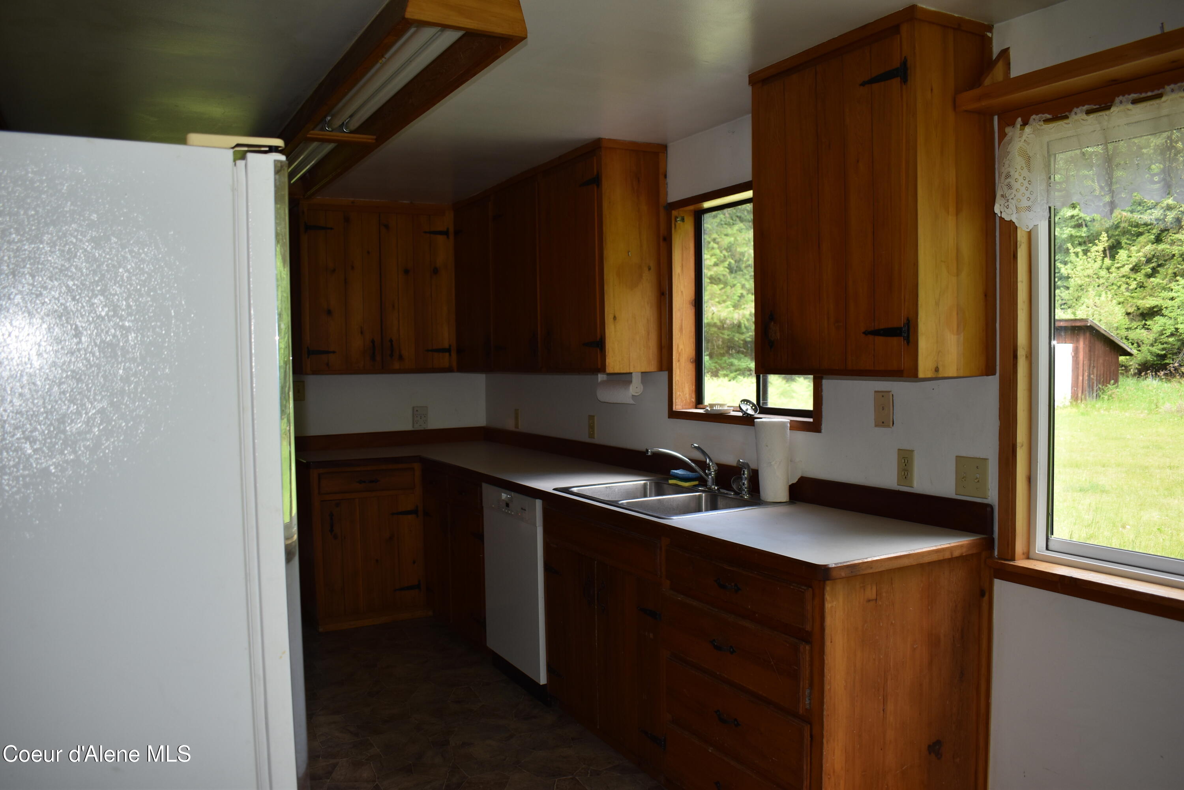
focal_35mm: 27
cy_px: 395
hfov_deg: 67.4
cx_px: 592
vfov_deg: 47.9
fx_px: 888
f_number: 3.5
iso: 200
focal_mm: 18
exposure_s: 1/60
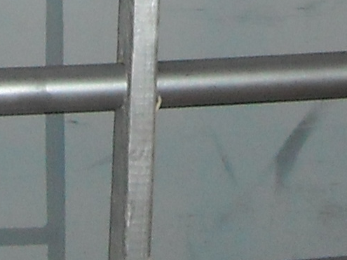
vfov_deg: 6.0
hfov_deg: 8.6
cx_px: 239
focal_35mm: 231
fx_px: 2315
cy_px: -504
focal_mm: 5.7
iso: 200
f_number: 2.8
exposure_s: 1/60
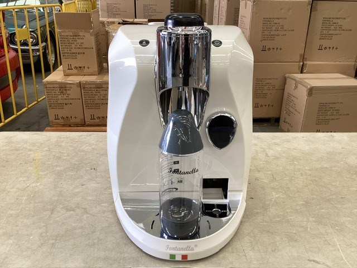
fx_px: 320
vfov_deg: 45.4
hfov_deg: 58.4
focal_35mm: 31
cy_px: 134
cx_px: 178
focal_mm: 3.3
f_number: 2.4
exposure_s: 1/50
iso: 80
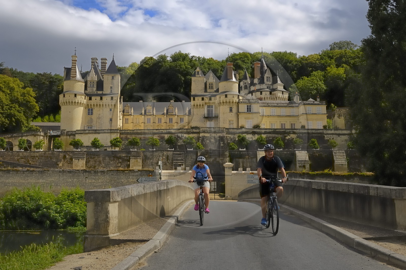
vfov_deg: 35.4
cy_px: 135
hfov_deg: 51.3
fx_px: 422
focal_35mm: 38
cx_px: 203
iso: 100
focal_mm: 25
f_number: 11
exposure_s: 1/200
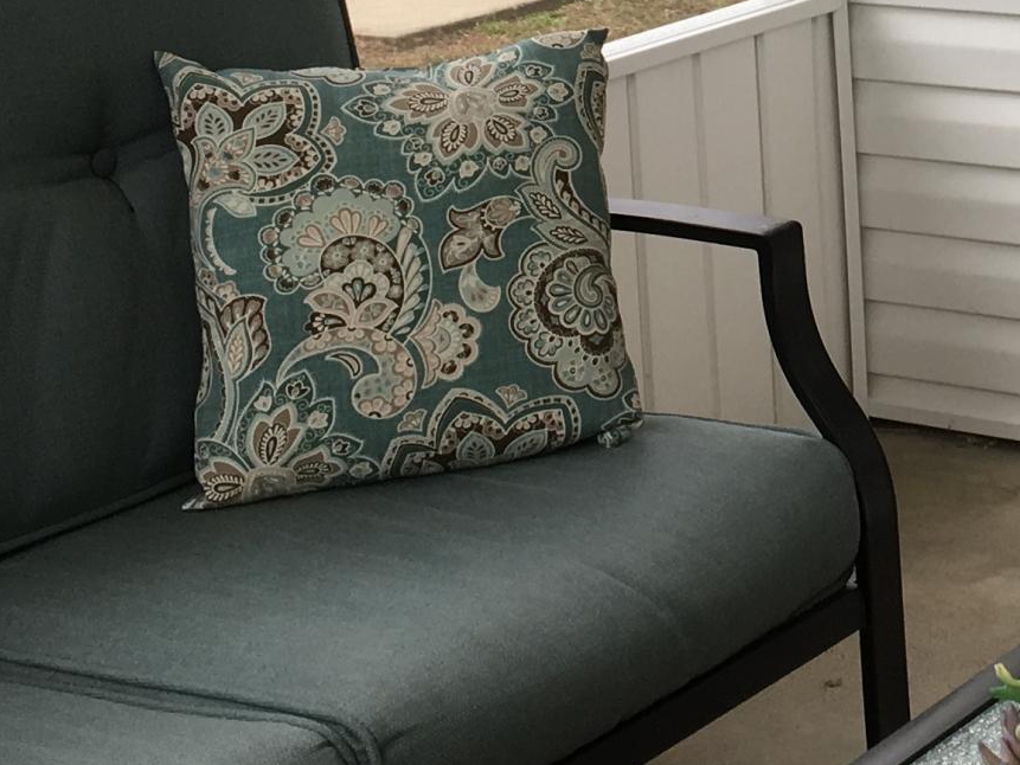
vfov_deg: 14.4
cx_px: 996
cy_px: -31
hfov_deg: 19.0
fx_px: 2976
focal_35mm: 101
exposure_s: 1/60
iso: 32
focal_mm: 4.15
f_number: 2.2
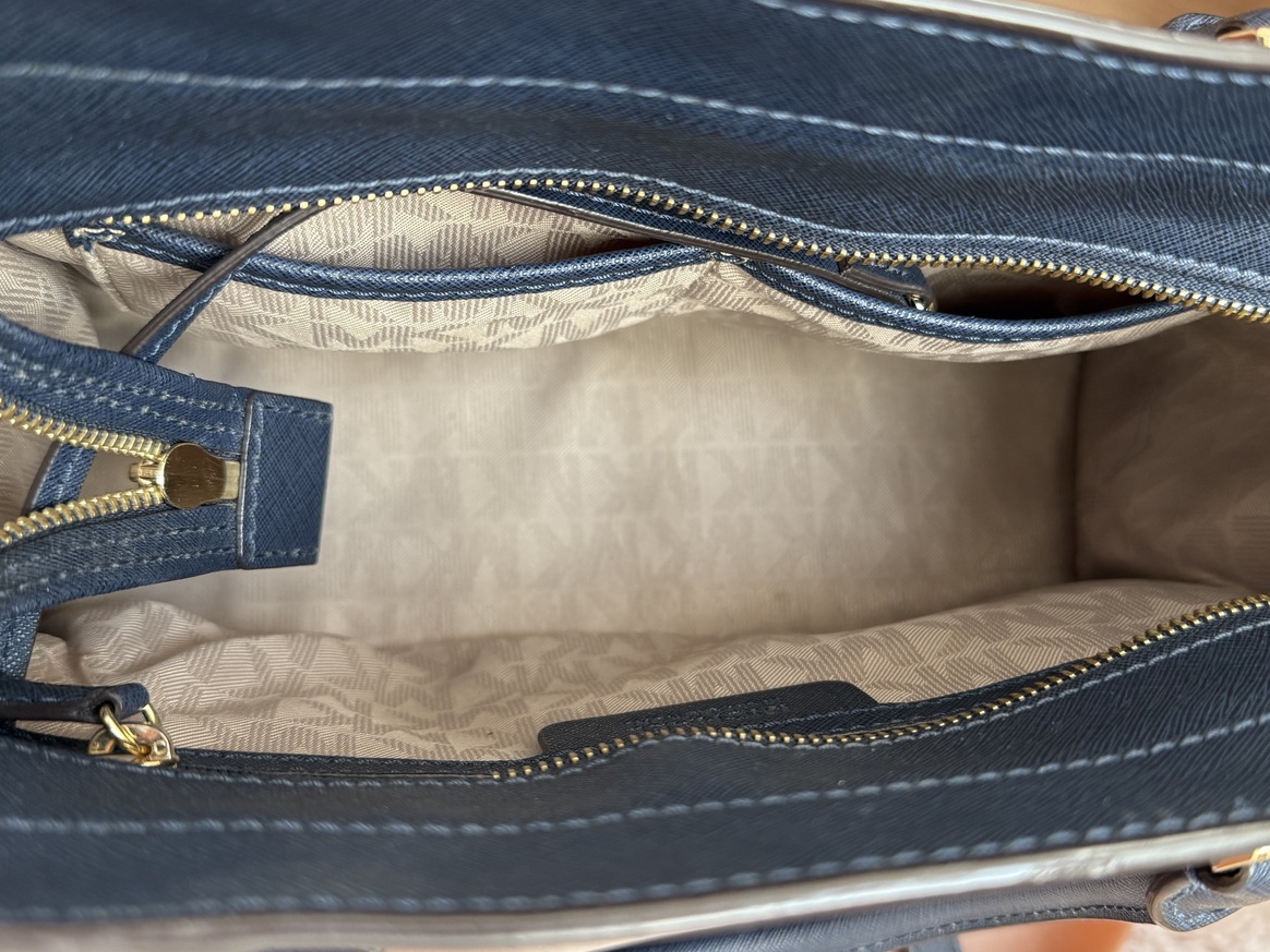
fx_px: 1211
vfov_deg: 42.9
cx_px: 671
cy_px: 522
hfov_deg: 55.3
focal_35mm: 33
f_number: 1.78
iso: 200
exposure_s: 1/87
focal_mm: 6.76
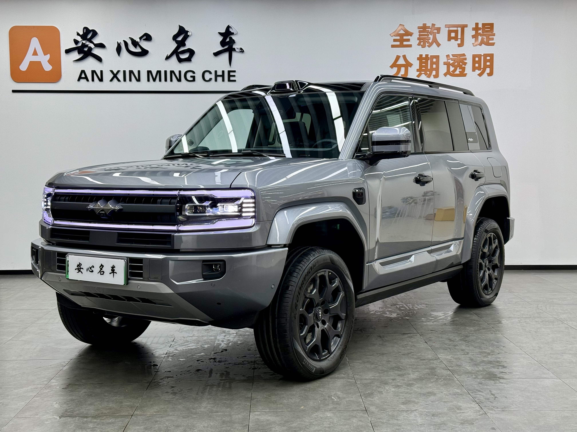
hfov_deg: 39.7
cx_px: 288
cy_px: 216
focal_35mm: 48
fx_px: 800
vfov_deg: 30.3
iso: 80
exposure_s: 1/100
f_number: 1.78
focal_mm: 6.76
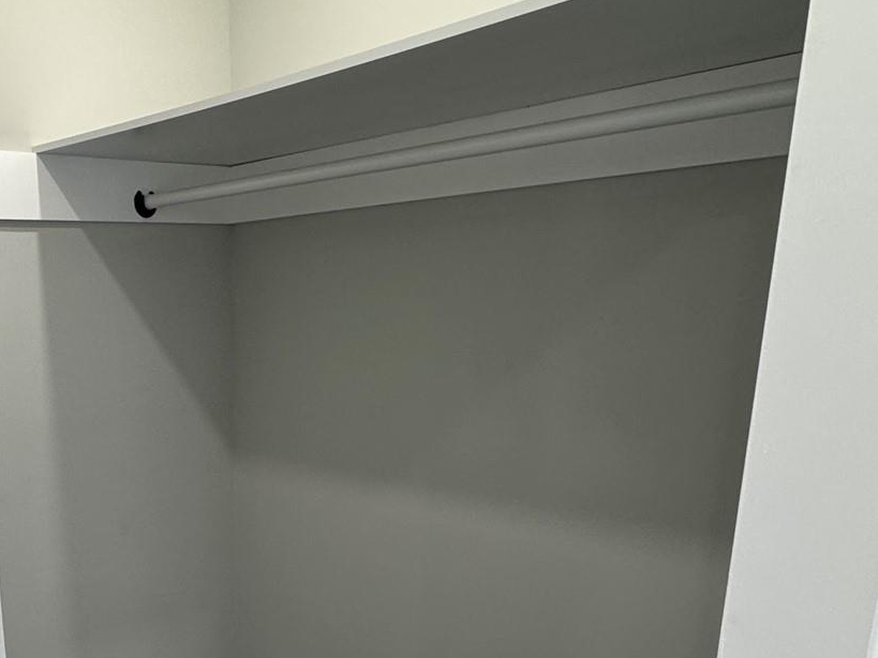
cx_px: 152
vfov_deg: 39.1
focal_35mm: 35
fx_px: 888
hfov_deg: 49.0
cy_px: 528
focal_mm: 2.22
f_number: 2.2
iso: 160
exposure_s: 1/60
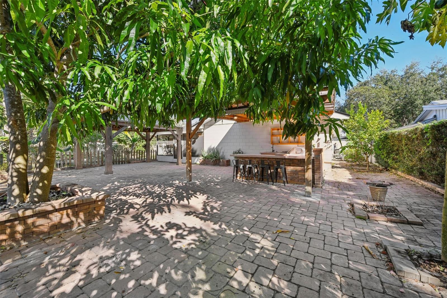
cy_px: 149
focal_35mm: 14
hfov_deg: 104.3
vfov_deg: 81.2
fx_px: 174
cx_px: 224
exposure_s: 1/125
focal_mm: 14
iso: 400
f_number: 8
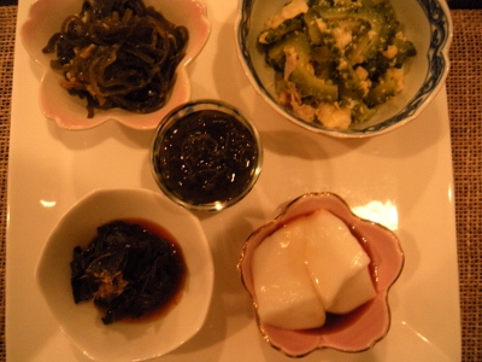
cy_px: 181
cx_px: 241
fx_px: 487
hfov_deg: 52.6
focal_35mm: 35
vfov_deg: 40.7
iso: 400
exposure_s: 1/11
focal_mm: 5.9
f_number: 3.8
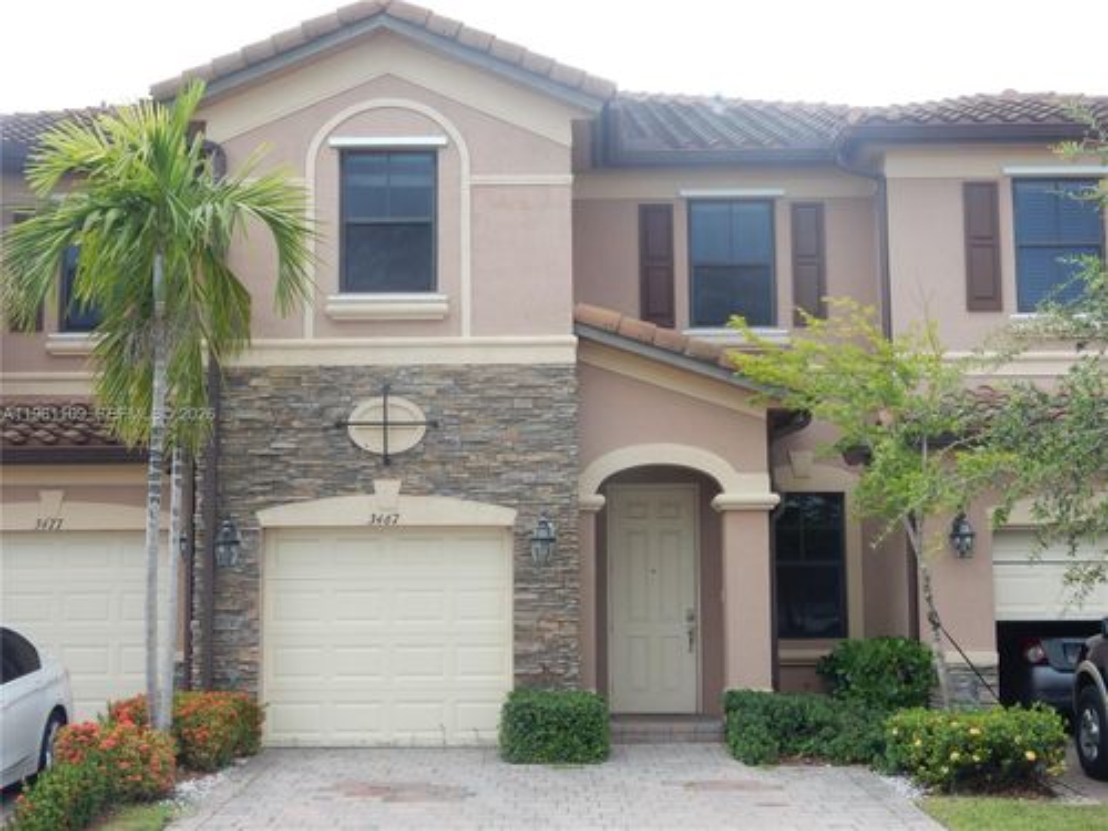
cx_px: 554
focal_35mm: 51
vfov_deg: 28.6
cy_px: 416
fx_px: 1632
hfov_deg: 37.5
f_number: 4.5
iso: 125
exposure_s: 1/160
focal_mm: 9
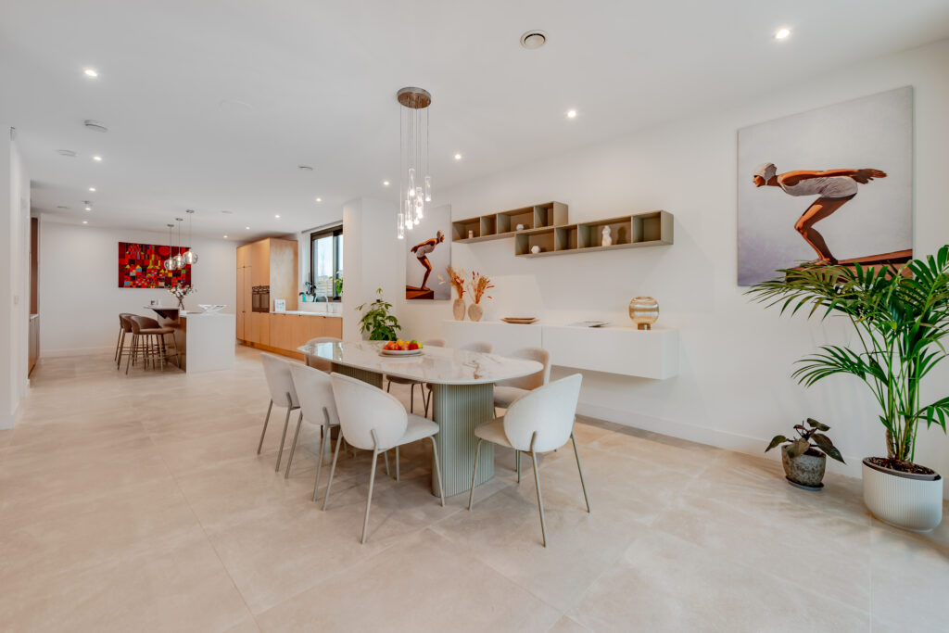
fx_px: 395
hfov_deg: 100.4
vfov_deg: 77.3
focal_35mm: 15
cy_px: 316
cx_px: 474
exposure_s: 1/4
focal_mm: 15
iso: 125
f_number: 8
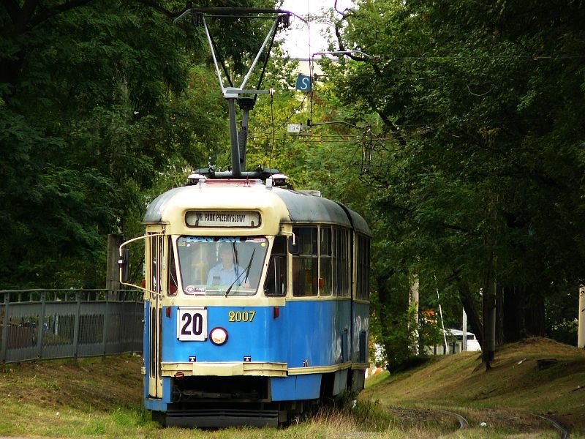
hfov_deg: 4.6
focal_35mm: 432
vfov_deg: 3.4
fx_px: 7301
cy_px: 220
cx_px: 292
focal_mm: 72
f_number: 3.6
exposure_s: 1/100
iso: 100
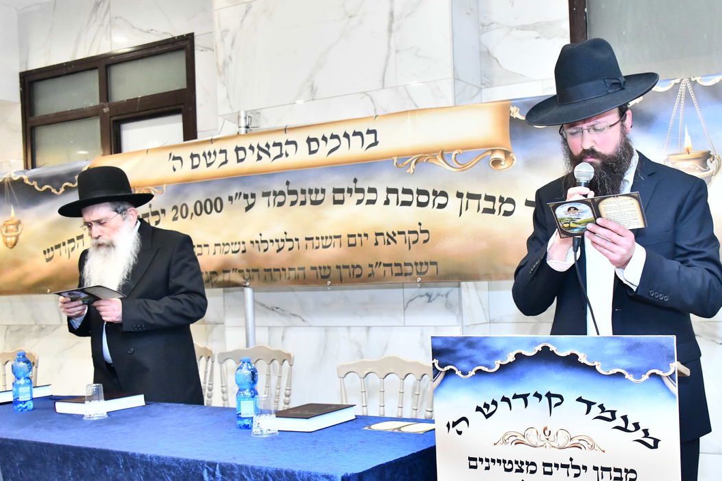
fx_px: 902
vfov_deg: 29.8
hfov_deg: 43.4
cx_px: 435
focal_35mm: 45
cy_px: 286
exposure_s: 1/125
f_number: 5.6
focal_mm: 34
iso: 5000
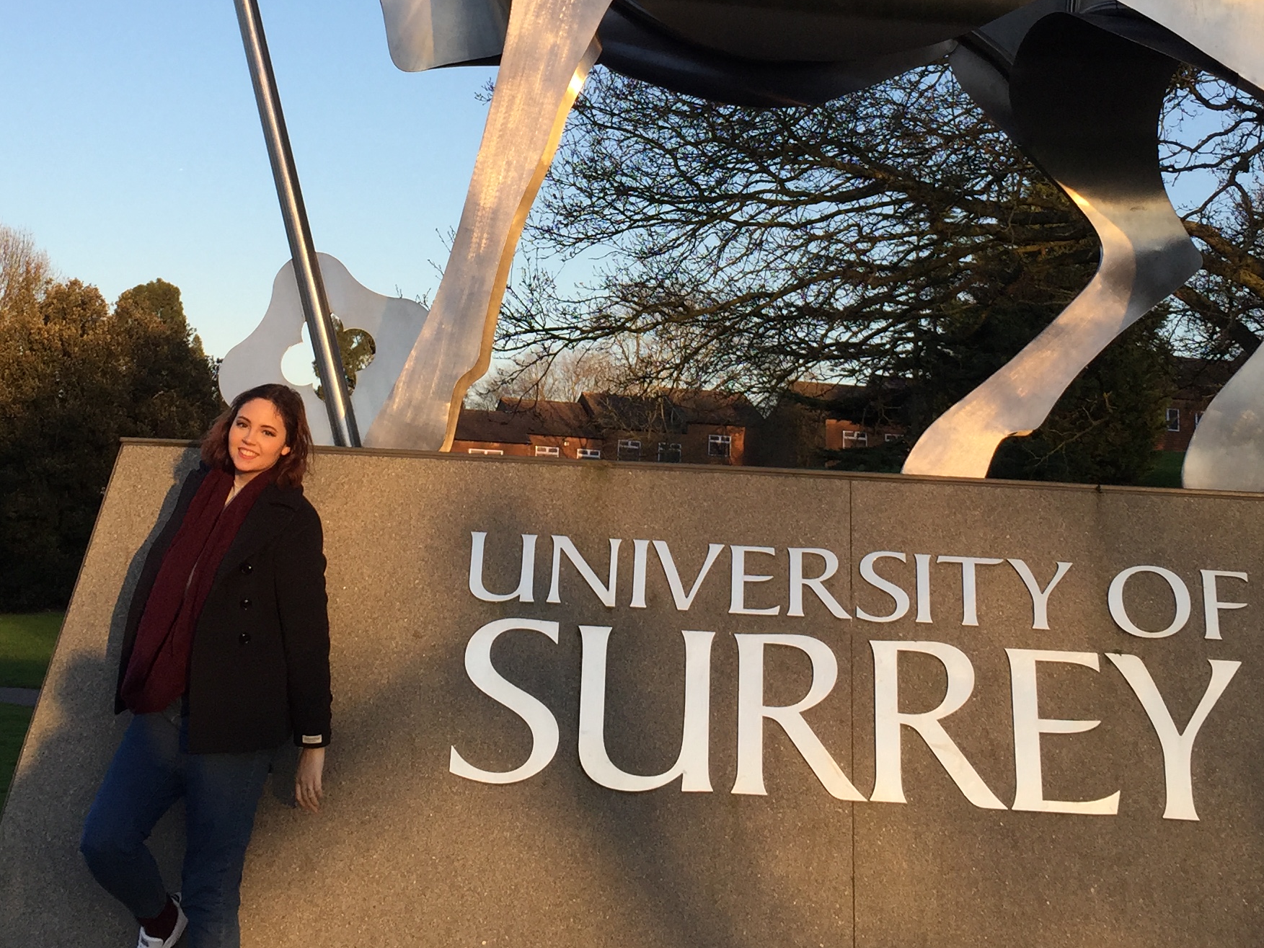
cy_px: 106
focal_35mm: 54
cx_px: 554
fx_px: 1972
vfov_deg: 26.2
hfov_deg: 35.5
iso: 32
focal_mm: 4.15
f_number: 2.2
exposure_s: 1/618
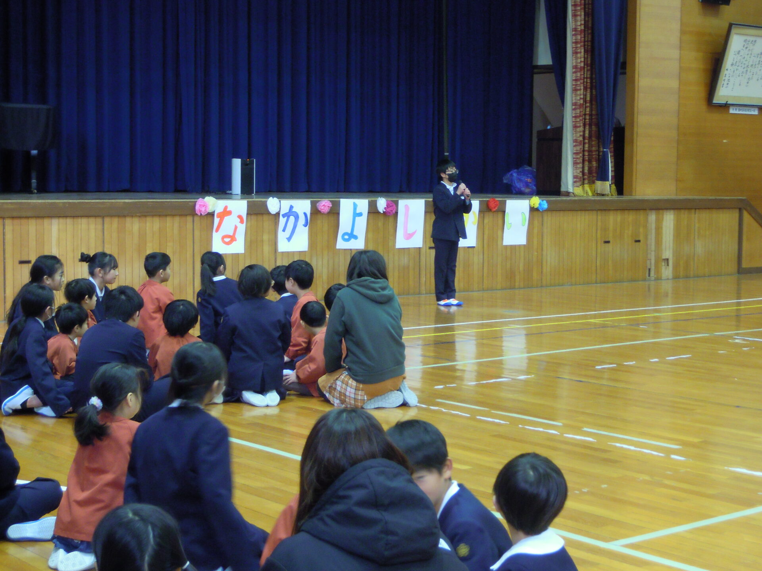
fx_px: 1387
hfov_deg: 30.7
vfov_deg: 23.3
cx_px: 381
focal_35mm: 63
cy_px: 286
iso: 400
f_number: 4
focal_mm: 11.2
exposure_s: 1/15
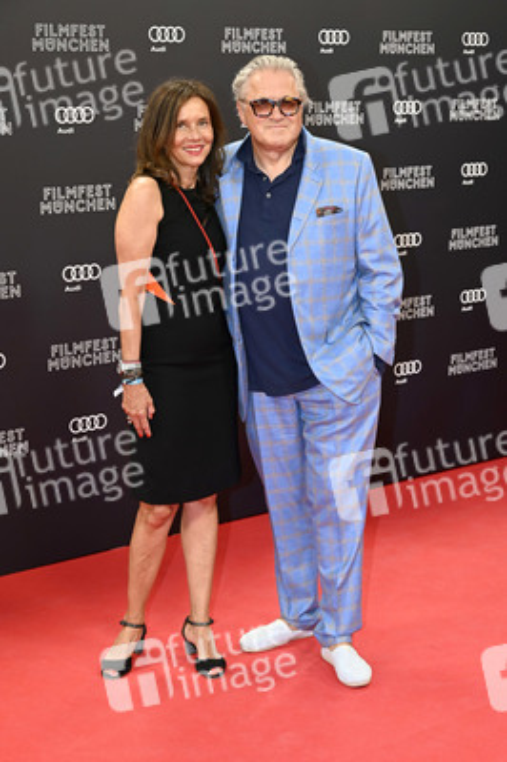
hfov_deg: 23.0
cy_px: 381
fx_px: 1248
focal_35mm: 59
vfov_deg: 34.0
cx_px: 254
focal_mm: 59
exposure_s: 1/125
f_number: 6.3
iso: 800
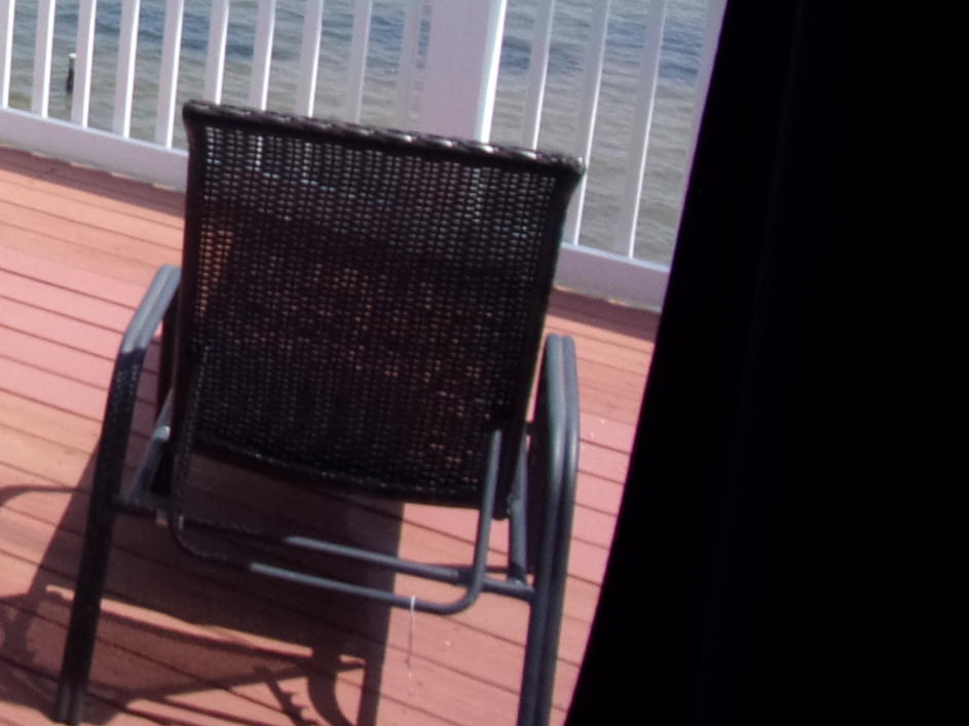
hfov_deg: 26.0
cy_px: -111
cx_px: -214
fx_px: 1847
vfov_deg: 20.9
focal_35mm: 66
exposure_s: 1/400
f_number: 3.3
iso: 80
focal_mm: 4.3
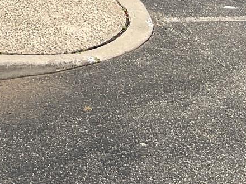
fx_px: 959
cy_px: -229
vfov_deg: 9.9
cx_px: -7
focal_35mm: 135
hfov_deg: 14.4
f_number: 1.8
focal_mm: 3
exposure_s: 1/1490
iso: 16
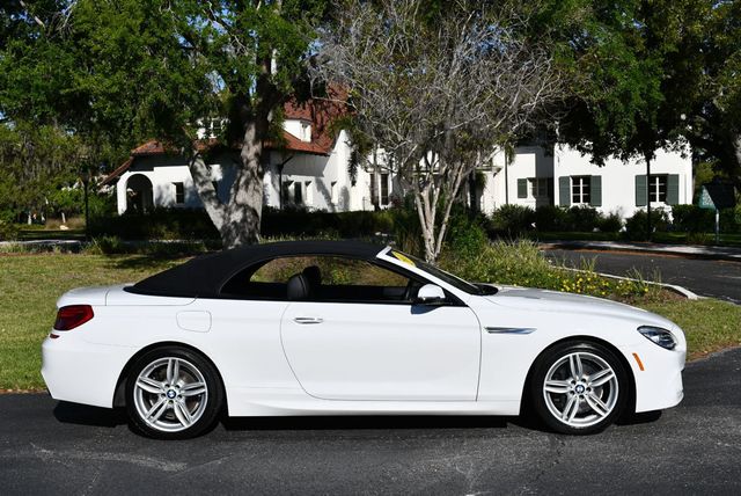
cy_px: 248
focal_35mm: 48
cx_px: 370
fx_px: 989
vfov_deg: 28.1
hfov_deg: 41.1
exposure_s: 1/320
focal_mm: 24
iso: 100
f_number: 9
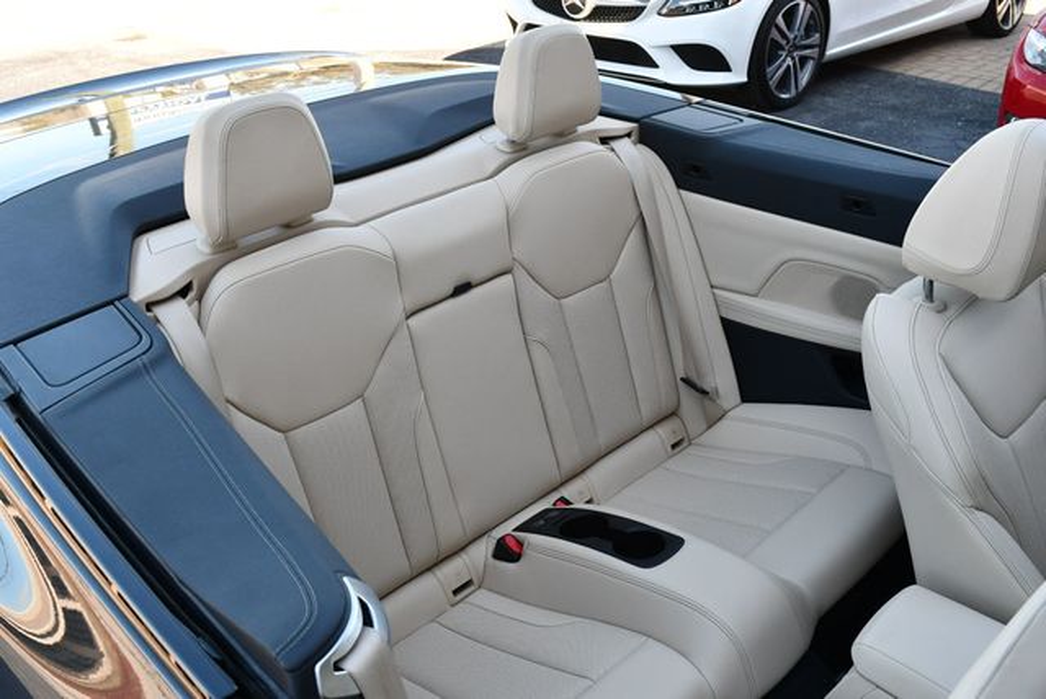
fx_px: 1047
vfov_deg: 36.9
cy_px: 350
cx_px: 523
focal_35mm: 36
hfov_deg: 53.1
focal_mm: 18
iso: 320
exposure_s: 1/250
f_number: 5.6
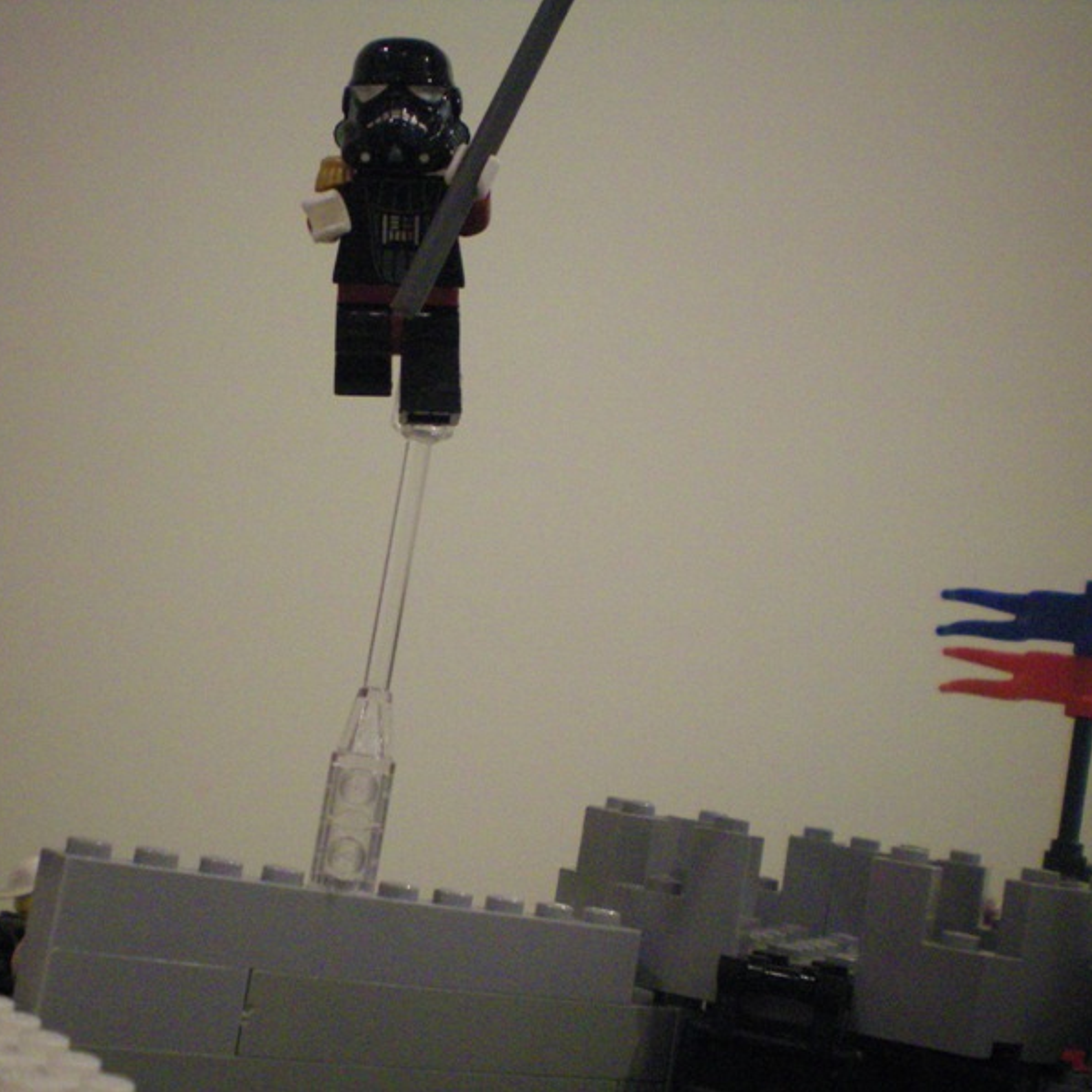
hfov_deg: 37.5
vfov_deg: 37.6
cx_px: 472
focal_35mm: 45
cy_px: 547
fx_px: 1606
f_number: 3.1
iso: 400
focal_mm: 6.3
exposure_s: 1/40
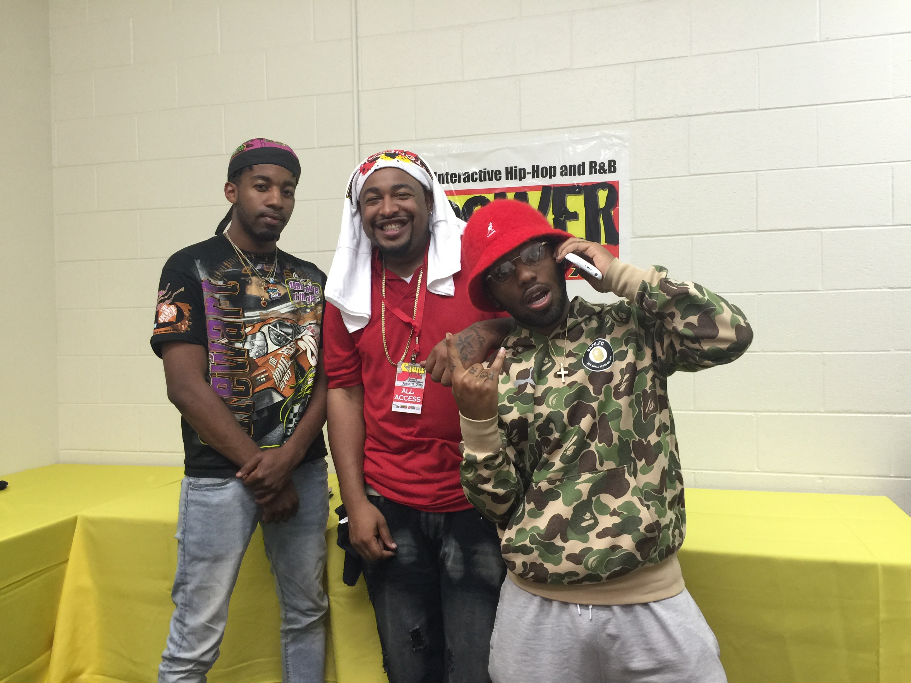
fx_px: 763
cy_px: 342
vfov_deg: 48.2
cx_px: 456
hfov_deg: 61.7
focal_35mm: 29
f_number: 2.2
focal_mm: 4.15
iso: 64
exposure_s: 1/15
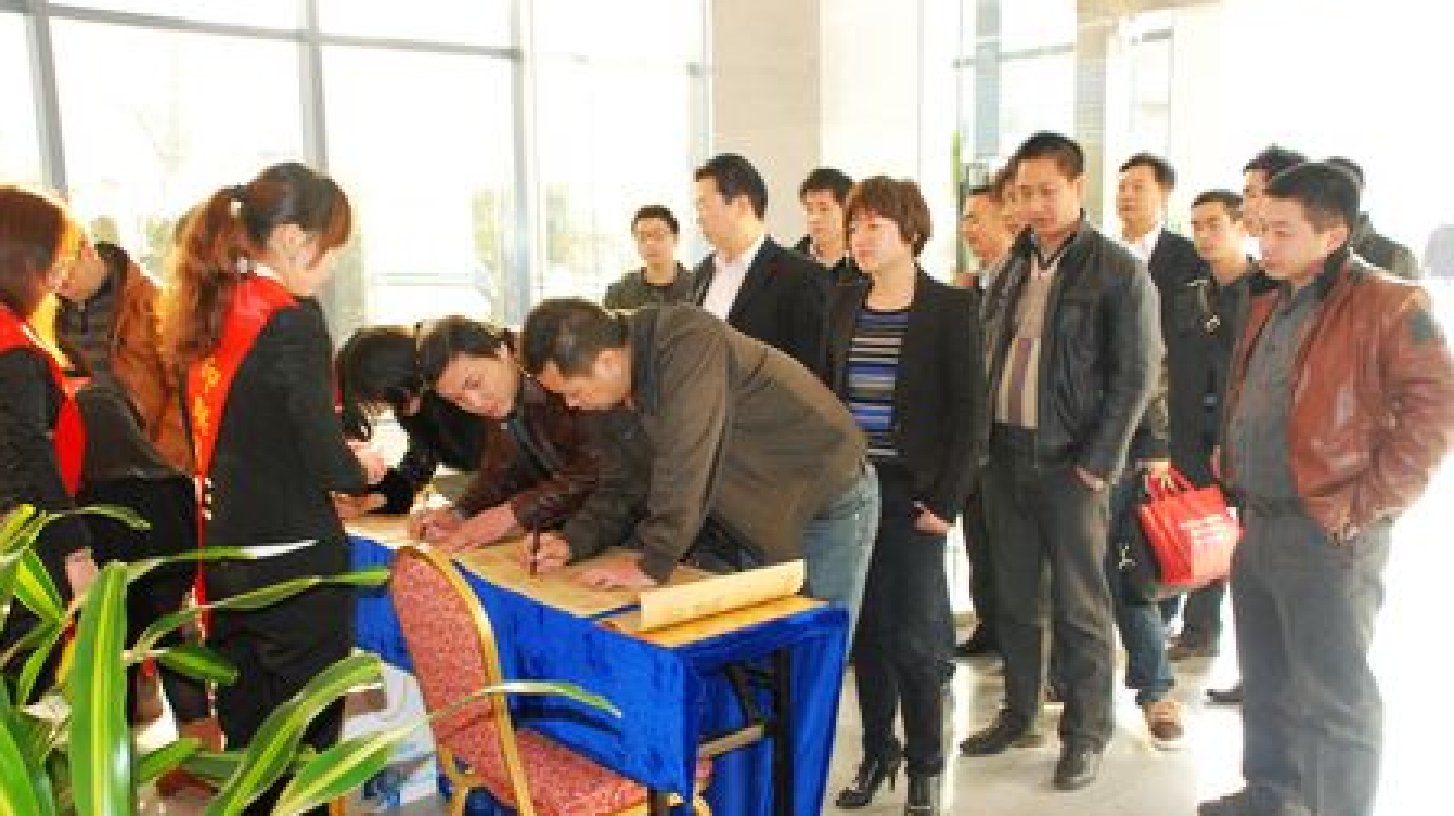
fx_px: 1464
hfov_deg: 52.8
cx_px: 729
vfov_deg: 31.1
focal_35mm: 38
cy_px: 463
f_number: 5.6
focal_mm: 24
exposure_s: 1/60
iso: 1600
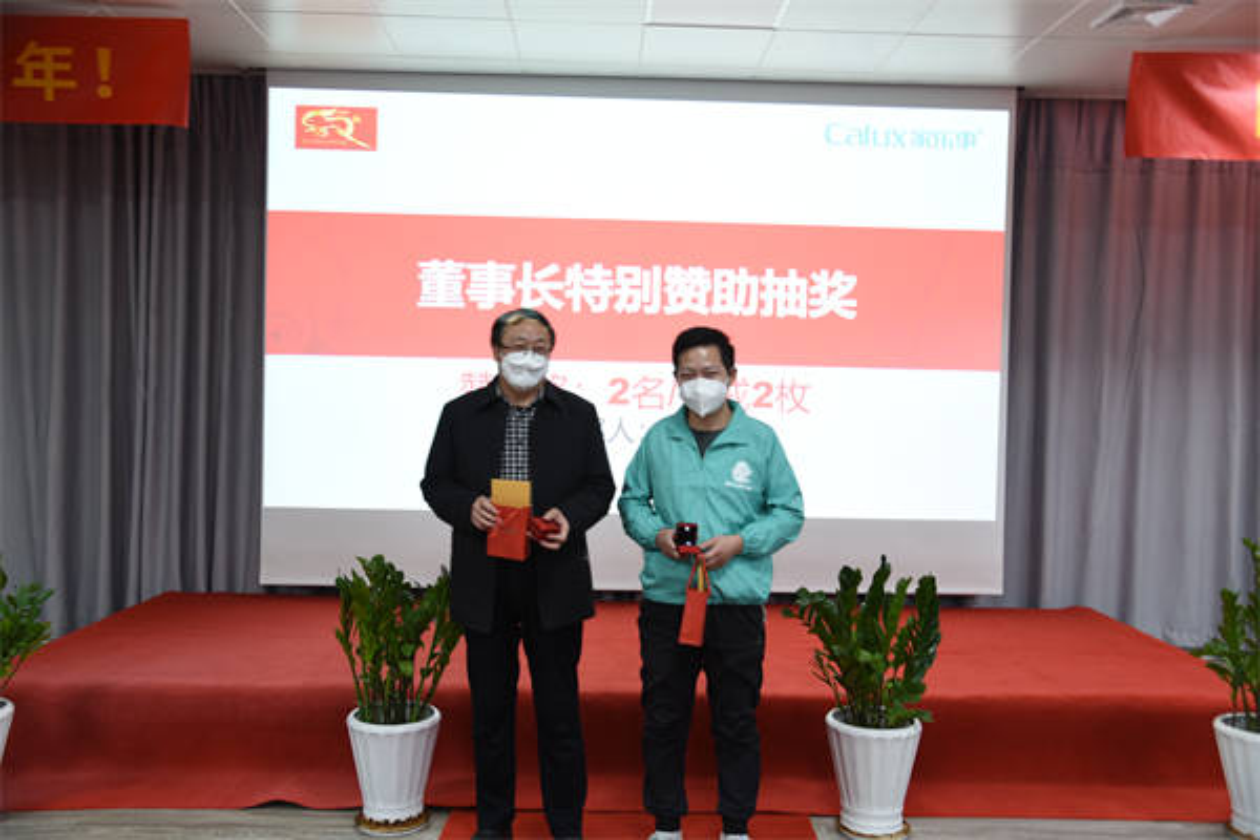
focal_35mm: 31
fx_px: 1085
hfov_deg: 60.3
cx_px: 630
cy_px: 420
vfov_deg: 42.3
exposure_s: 1/10
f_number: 4.5
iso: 400
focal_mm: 31
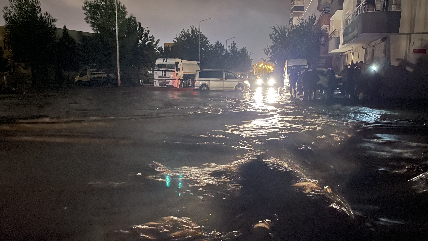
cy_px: 141
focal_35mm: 29
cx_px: 218
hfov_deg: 66.1
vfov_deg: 40.1
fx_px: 329
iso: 1600
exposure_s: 1/8
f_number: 1.6
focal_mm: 4.2
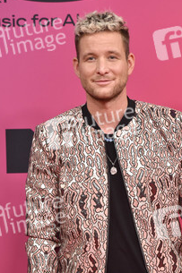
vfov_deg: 10.4
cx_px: 117
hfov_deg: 7.0
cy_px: 174
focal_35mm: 197
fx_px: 1495
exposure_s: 1/200
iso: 2000
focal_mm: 150
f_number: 5.6
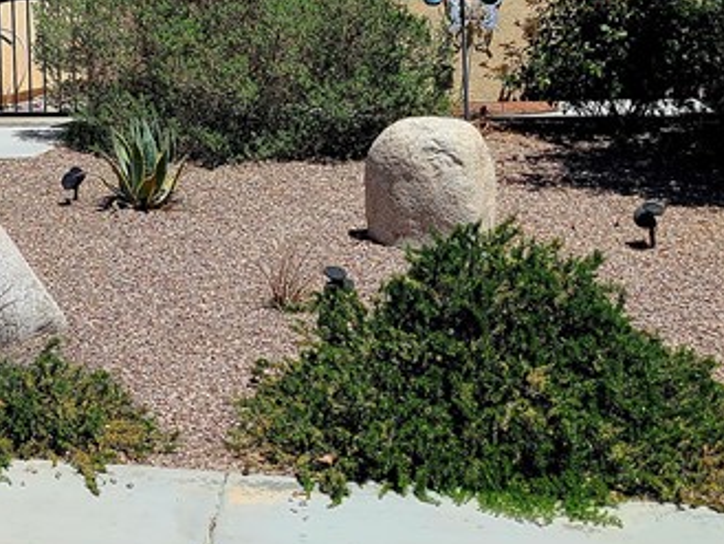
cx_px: -59
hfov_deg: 22.8
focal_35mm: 81
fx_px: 1695
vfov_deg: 17.7
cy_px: -24
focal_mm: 5.4
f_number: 1.8
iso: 40
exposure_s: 1/3333
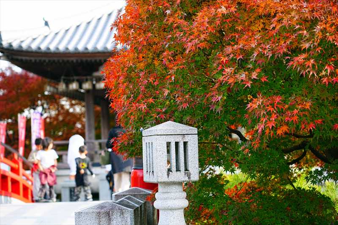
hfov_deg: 24.8
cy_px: 112
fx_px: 770
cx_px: 169
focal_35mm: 82
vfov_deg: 16.6
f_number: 4
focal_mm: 82
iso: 125
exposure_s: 1/100
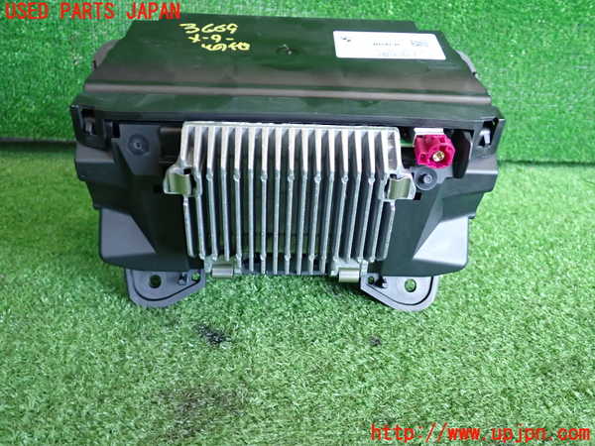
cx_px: 298
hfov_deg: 56.8
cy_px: 223
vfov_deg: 44.2
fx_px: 550
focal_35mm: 32
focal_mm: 5.79
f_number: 2.4
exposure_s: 1/60
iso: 500
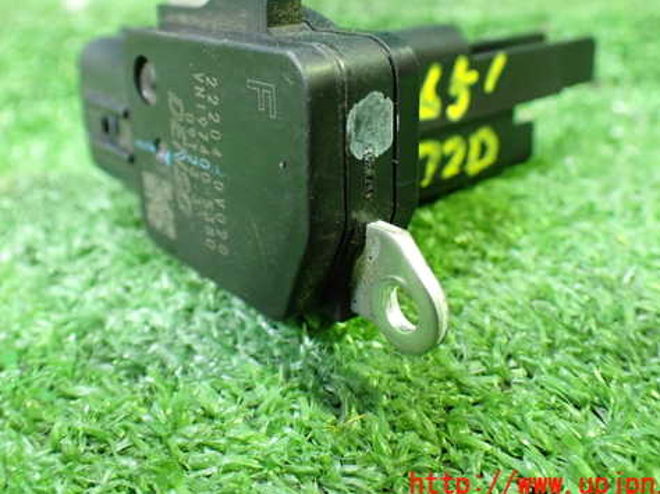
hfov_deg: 49.0
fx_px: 724
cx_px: 306
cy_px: 189
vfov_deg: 37.5
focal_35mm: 38
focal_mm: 5.4
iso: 1000
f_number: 2.3
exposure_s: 1/30
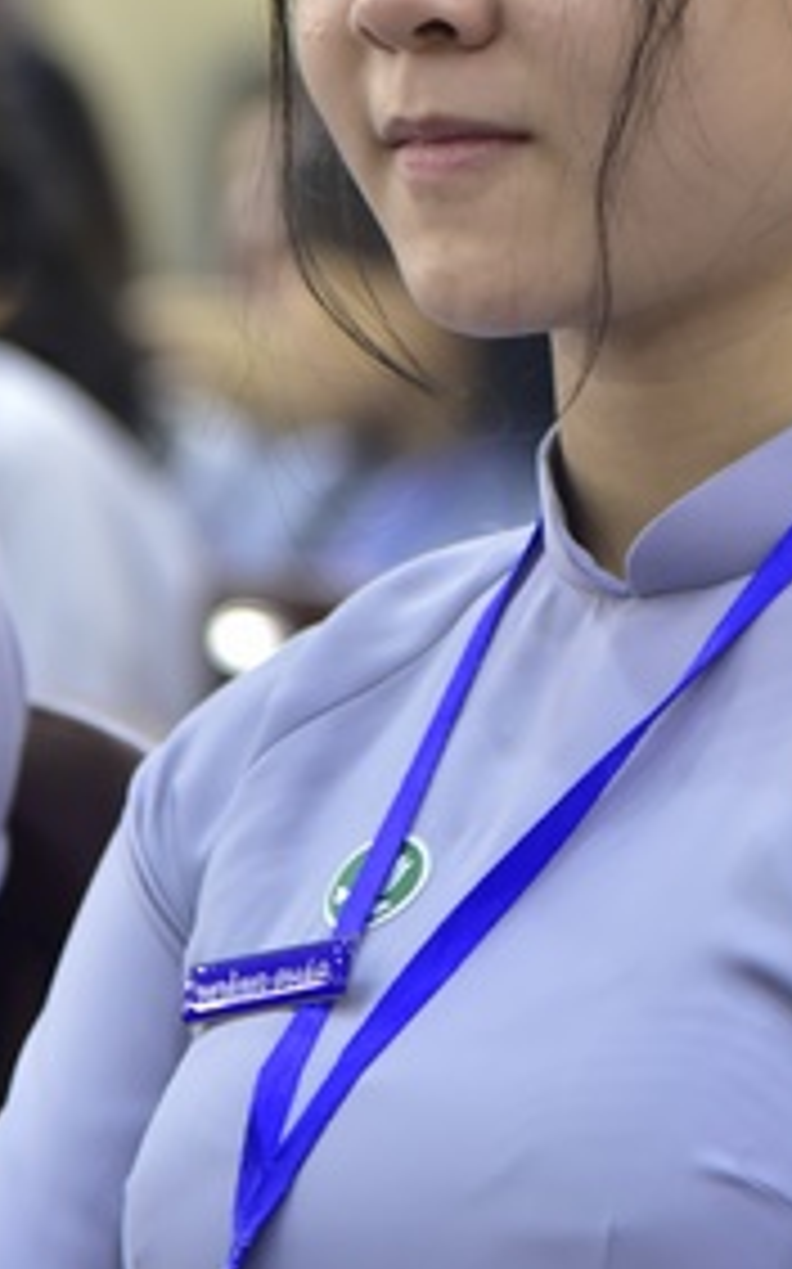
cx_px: 675
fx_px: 9749
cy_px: 45
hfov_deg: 4.6
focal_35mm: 282
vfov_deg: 7.4
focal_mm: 120
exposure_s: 1/50
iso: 2000
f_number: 4
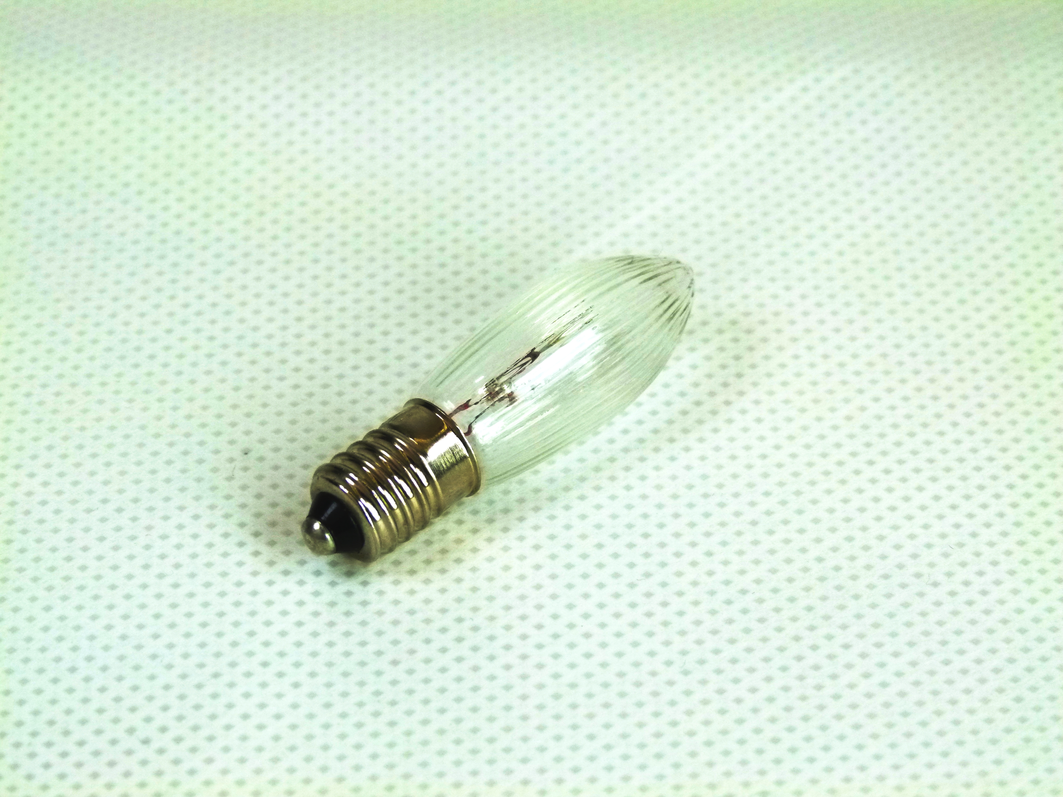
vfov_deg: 14.4
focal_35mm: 103
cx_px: 532
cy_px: 398
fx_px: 3163
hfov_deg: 19.1
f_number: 3.5
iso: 400
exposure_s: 1/1600
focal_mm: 18.5
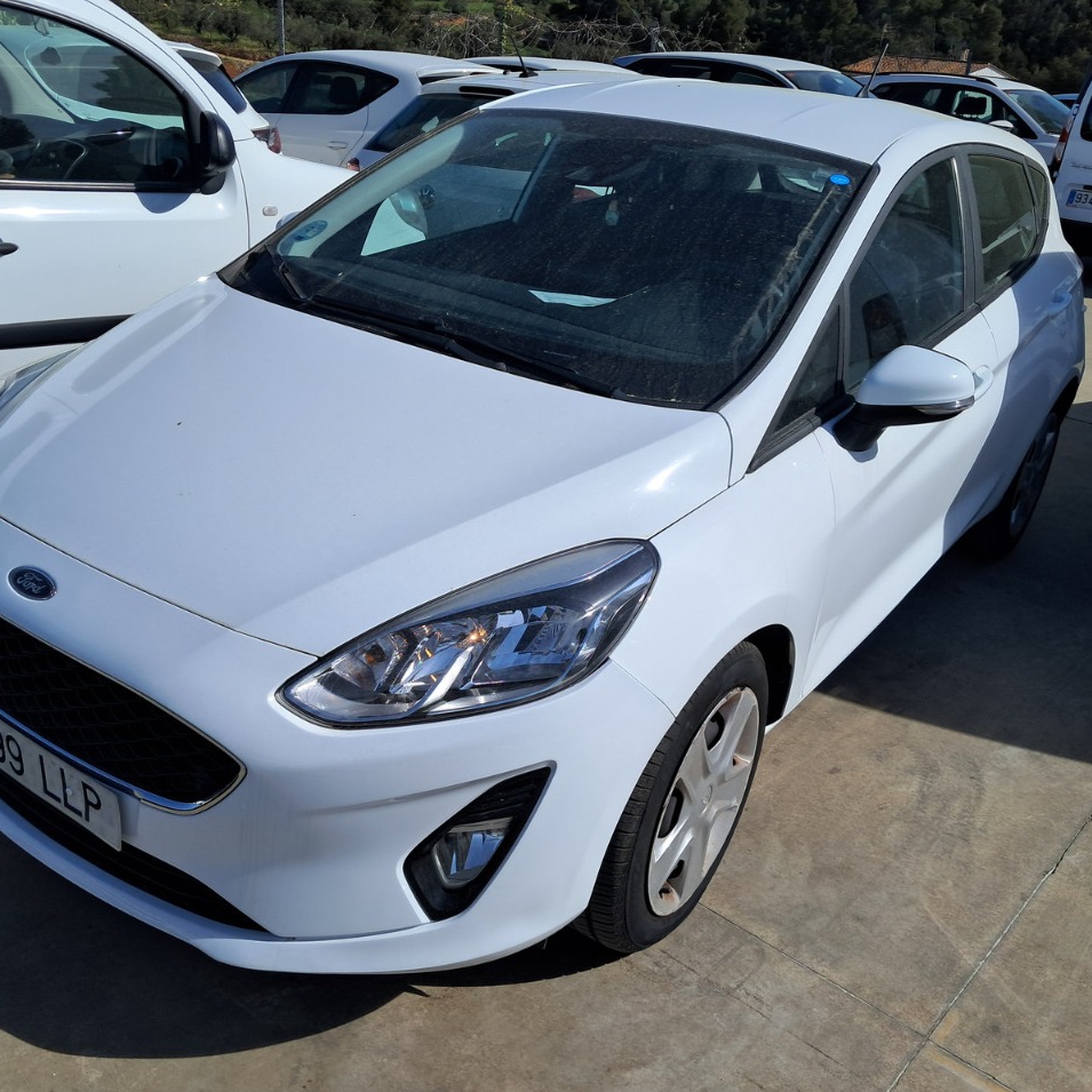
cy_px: 548
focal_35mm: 32
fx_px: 1142
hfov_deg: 51.1
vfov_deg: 51.1
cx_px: 517
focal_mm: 4
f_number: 1.8
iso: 50
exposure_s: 1/1377
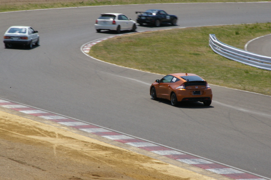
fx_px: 1614
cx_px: 136
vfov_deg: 6.4
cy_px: 90
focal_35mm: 214
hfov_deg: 9.6
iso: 800
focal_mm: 143
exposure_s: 1/125
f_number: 38
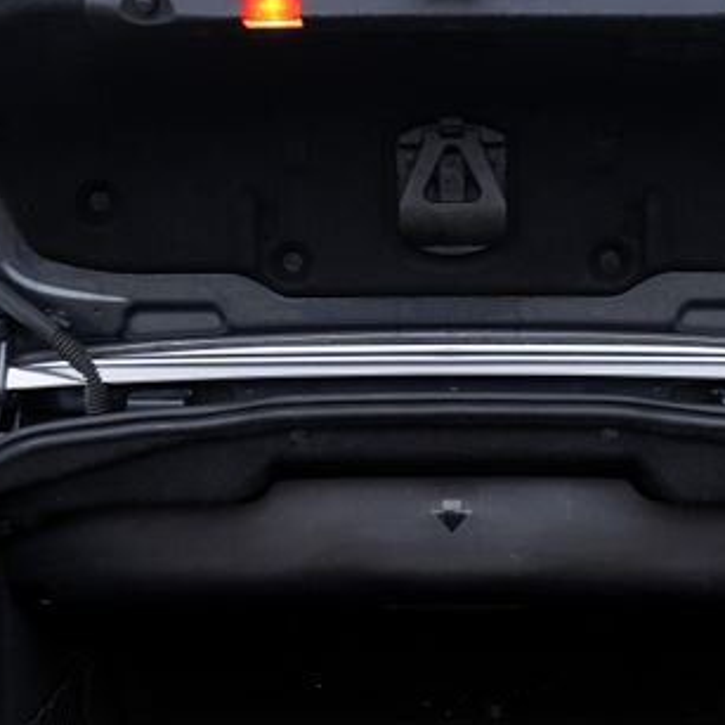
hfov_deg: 25.3
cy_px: 627
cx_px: 453
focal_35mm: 68
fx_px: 1611
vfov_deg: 24.7
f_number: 3.2
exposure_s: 1/40
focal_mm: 24
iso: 100
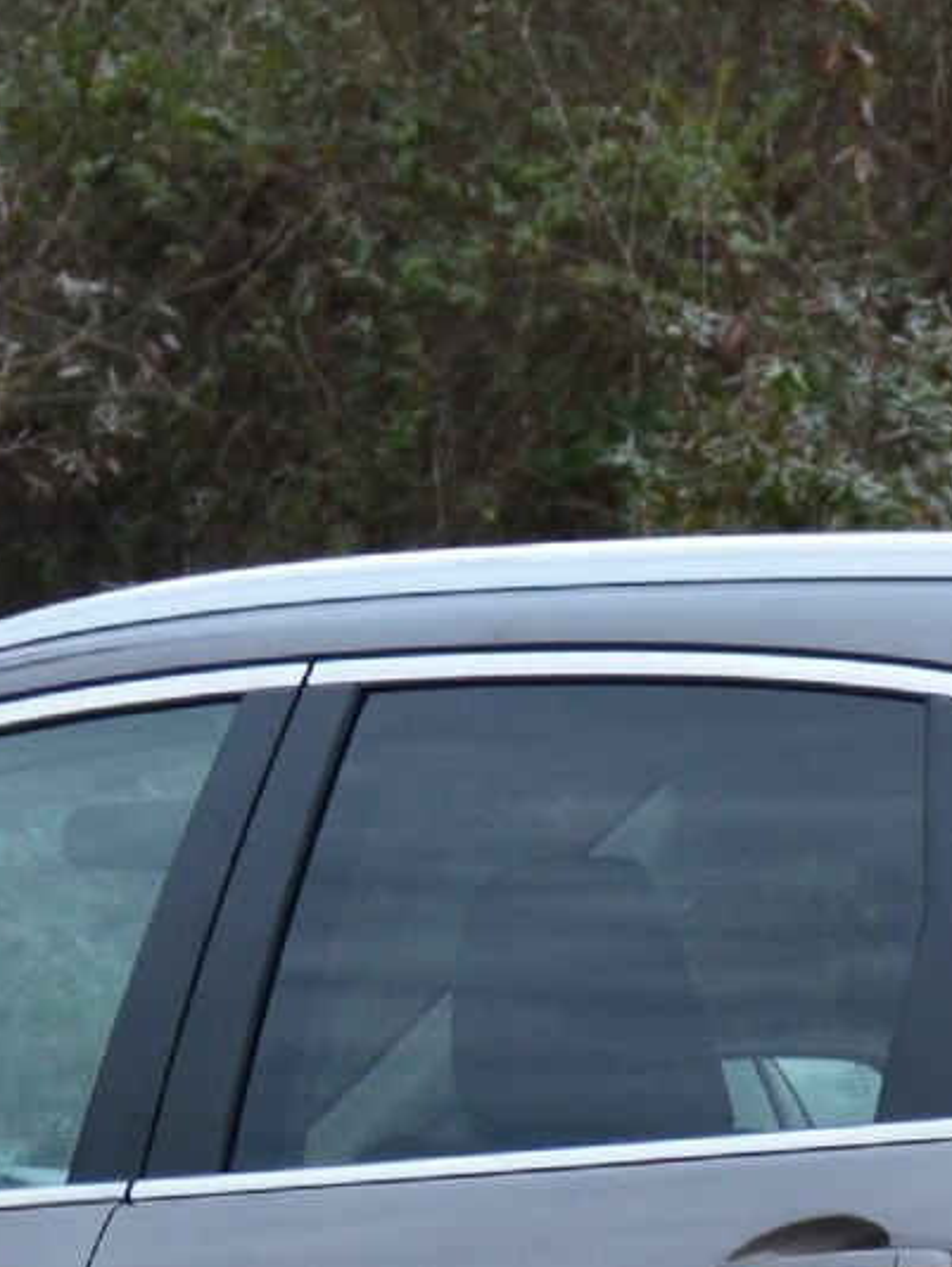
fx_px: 19749
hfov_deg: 2.8
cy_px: 1426
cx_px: 840
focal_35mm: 539
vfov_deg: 3.7
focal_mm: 80
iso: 800
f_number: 6.3
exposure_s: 1/13
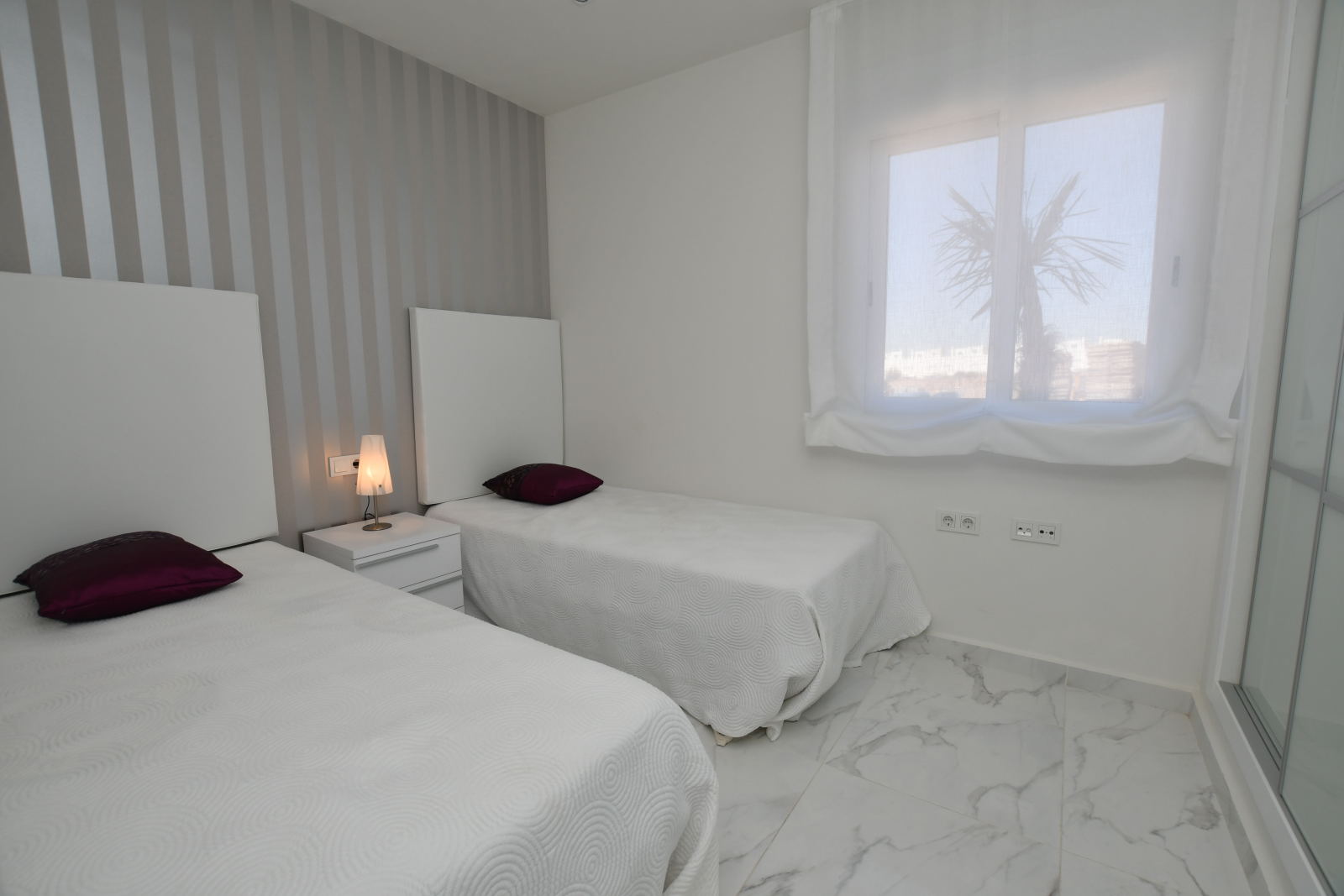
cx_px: 672
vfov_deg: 77.3
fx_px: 560
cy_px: 448
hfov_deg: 100.4
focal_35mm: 15
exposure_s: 1/250
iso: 200
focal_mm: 10
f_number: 6.3
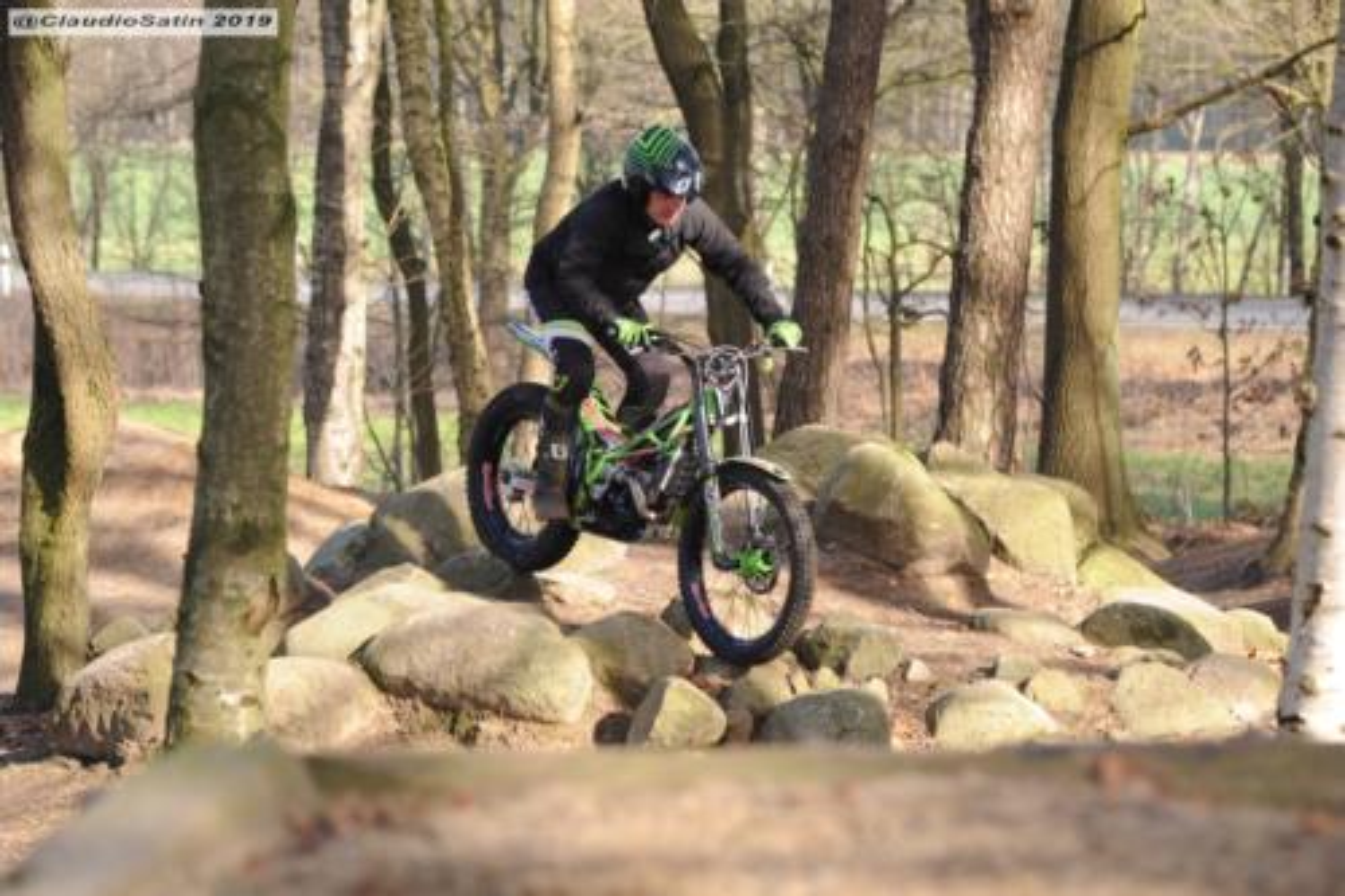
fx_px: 5042
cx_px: 672
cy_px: 448
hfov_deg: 15.2
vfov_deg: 10.2
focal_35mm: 135
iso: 250
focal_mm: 135
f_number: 6.3
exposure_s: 1/160
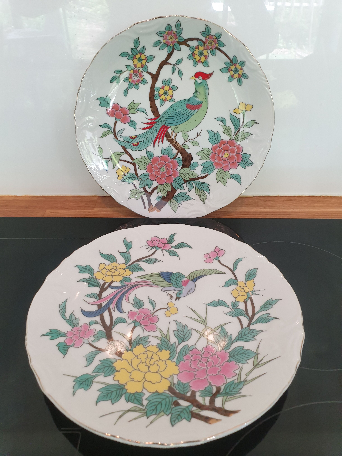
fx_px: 343
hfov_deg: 53.1
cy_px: 228
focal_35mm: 26
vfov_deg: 67.3
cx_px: 171
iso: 200
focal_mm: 4.3
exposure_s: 1/50
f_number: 2.4
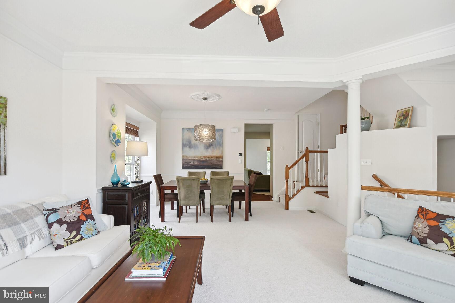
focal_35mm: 15
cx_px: 228
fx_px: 190
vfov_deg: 77.3
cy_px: 152
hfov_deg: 100.4
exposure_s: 1/100
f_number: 6.3
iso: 640
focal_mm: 10
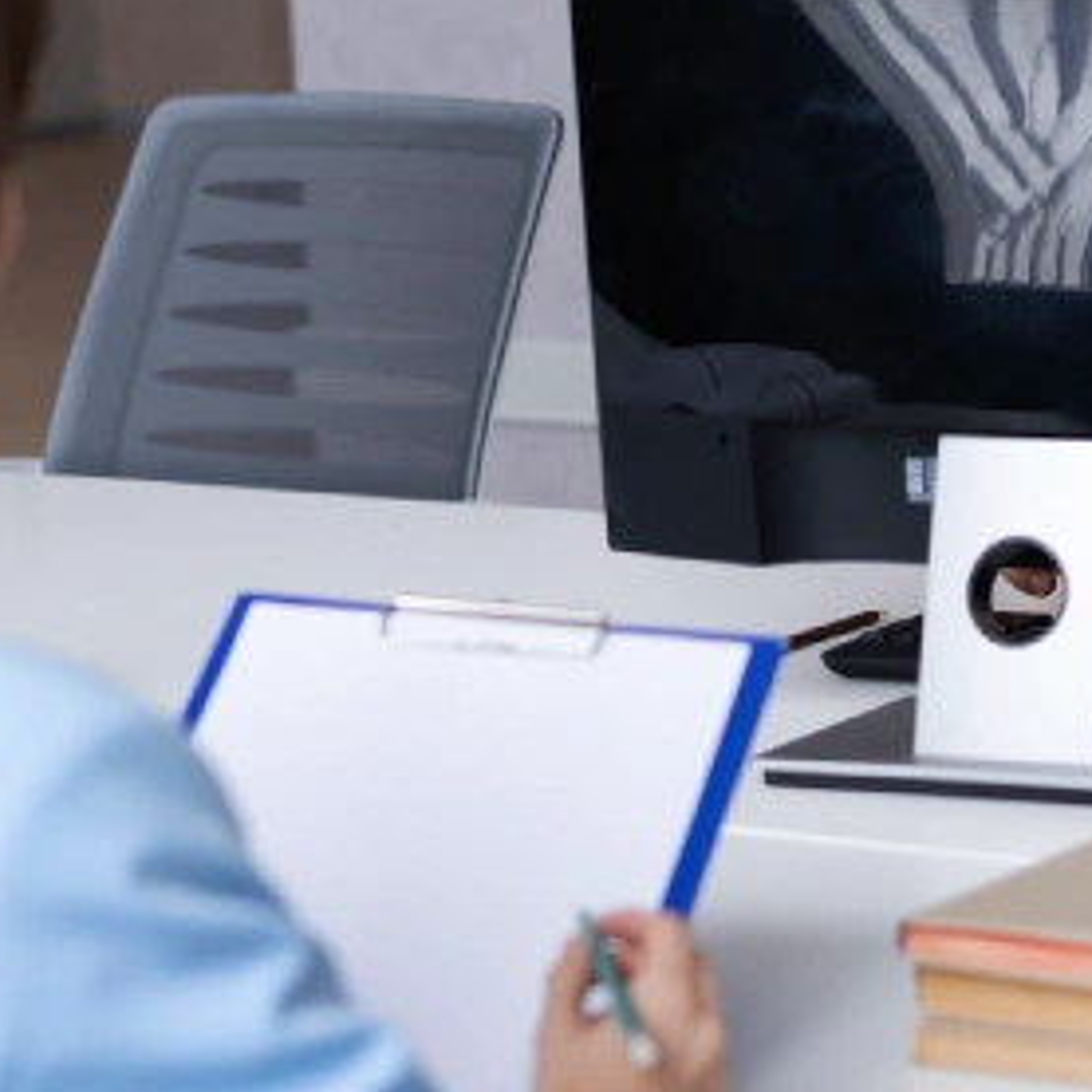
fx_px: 5211
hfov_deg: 11.8
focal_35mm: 146
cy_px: 209
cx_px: 1072
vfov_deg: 11.9
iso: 200
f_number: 2.8
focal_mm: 55
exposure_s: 1/200
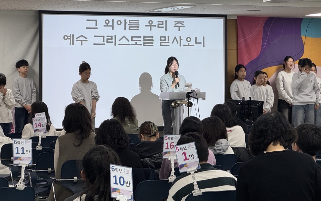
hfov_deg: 19.1
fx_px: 954
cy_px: 87
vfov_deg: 12.0
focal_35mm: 109
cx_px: 169
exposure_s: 1/60
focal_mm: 9
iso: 125
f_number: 2.8
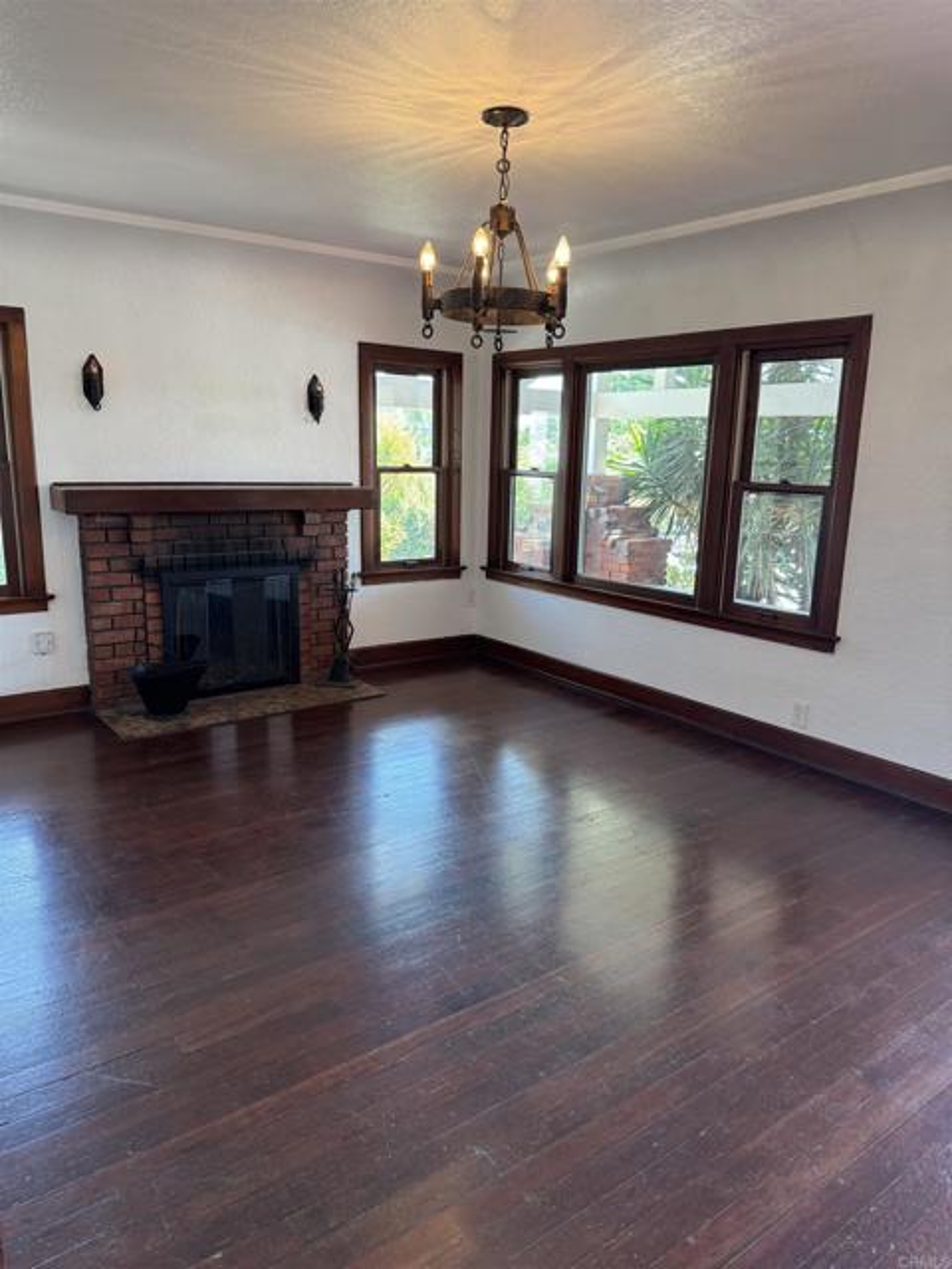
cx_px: 476
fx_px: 880
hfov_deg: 56.8
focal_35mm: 24
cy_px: 634
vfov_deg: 71.6
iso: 200
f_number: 1.78
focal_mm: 6.76
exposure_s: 1/120
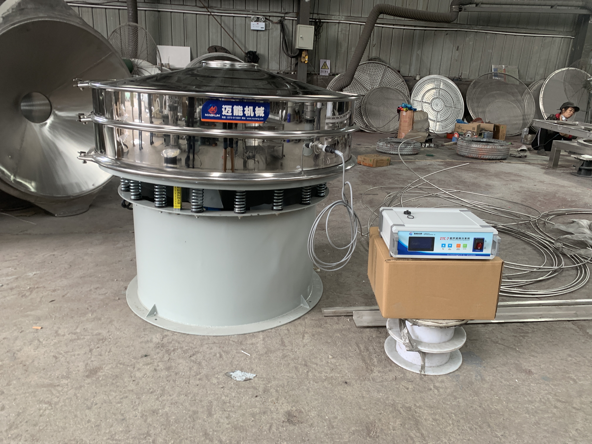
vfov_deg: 53.1
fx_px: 445
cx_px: 296
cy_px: 222
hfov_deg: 67.3
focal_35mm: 26
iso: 80
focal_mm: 4.25
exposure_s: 1/50
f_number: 1.8
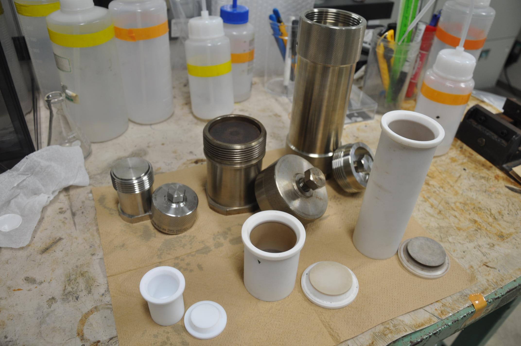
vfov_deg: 47.8
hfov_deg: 67.4
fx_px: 390
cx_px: 260
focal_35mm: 27
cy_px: 173
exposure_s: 1/30
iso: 320
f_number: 5.6
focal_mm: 18
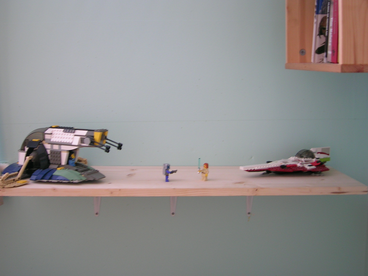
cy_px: 138
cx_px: 184
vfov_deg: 30.3
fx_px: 510
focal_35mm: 48
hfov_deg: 39.7
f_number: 3.1
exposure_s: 1/3.9
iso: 50
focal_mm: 7.3
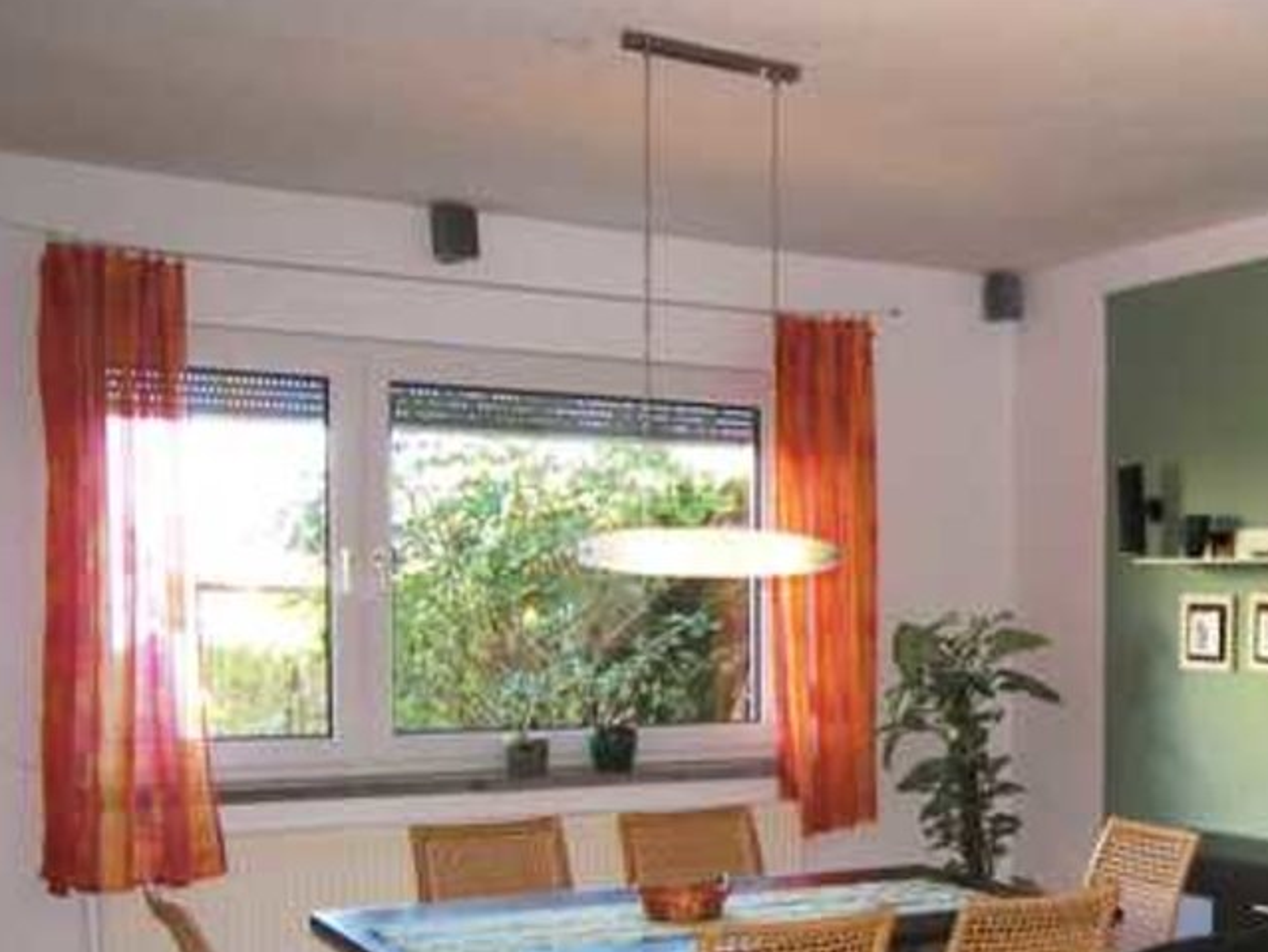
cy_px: 753
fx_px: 1722
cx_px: 1059
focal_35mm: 47
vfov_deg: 30.2
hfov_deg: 38.5
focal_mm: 5.3
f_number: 2.8
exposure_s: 1/30
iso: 100
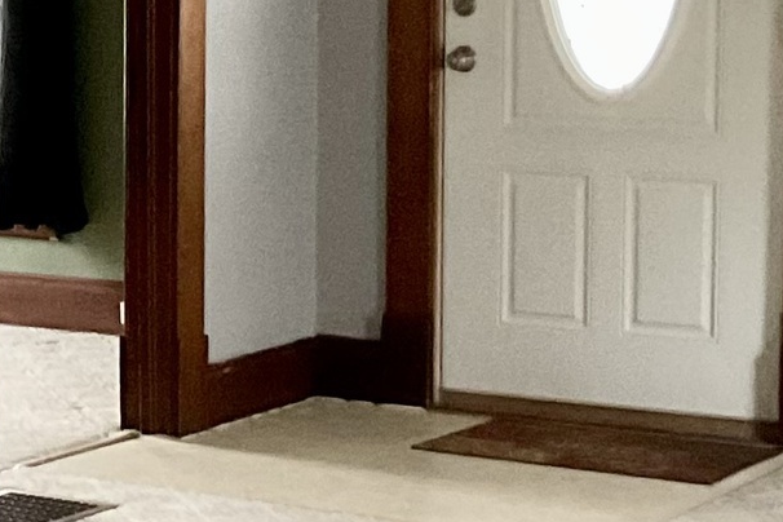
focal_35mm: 153
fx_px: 3327
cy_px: 256
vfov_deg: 9.0
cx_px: -240
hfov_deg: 13.0
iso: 500
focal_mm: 3
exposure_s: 1/24
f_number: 1.8
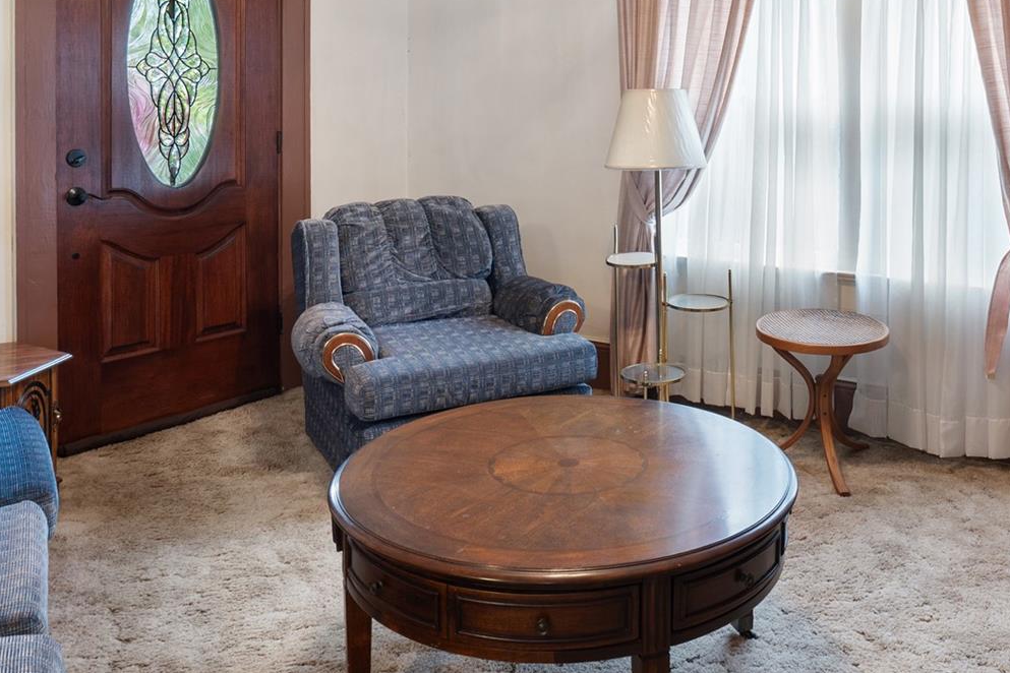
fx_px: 926
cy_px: 166
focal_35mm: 33
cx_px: 642
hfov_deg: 56.4
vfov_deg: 38.9
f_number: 8
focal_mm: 16
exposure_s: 2.5
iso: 200
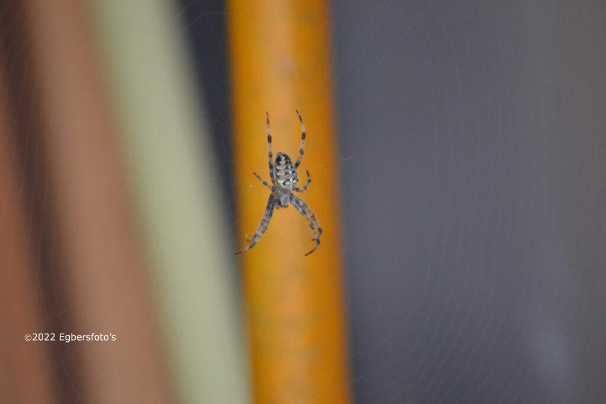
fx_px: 7576
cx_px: 303
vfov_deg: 3.1
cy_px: 202
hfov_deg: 4.6
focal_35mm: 450
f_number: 5.6
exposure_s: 1/125
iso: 1250
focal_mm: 300
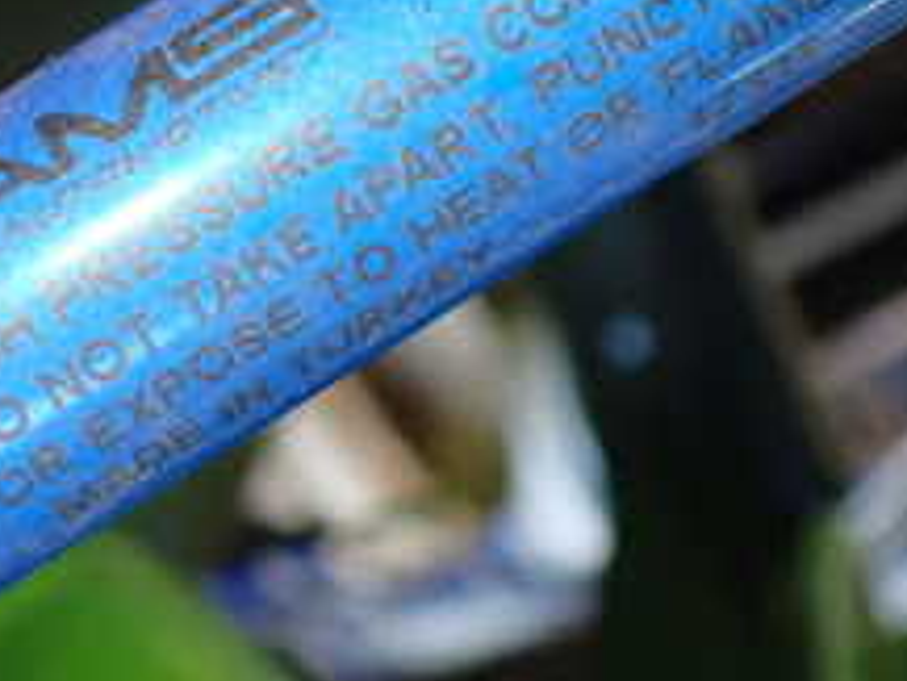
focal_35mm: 83
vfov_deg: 17.8
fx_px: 2176
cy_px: 284
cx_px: 318
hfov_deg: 23.5
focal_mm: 5.4
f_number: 2.3
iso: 640
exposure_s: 1/125
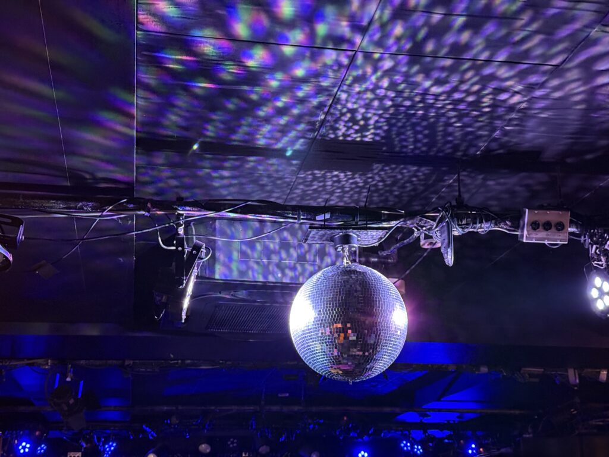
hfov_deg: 39.7
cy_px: 228
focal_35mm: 48
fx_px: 844
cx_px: 304
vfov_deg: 30.3
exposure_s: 1/24
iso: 500
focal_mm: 6.76
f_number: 1.78
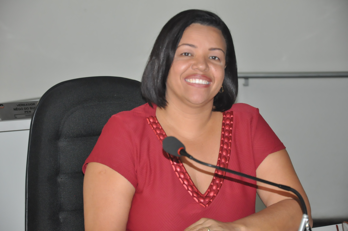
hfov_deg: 17.1
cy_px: 116
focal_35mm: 120
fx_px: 1159
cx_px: 174
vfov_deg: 11.4
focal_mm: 80
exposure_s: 1/60
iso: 2000
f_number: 5.3
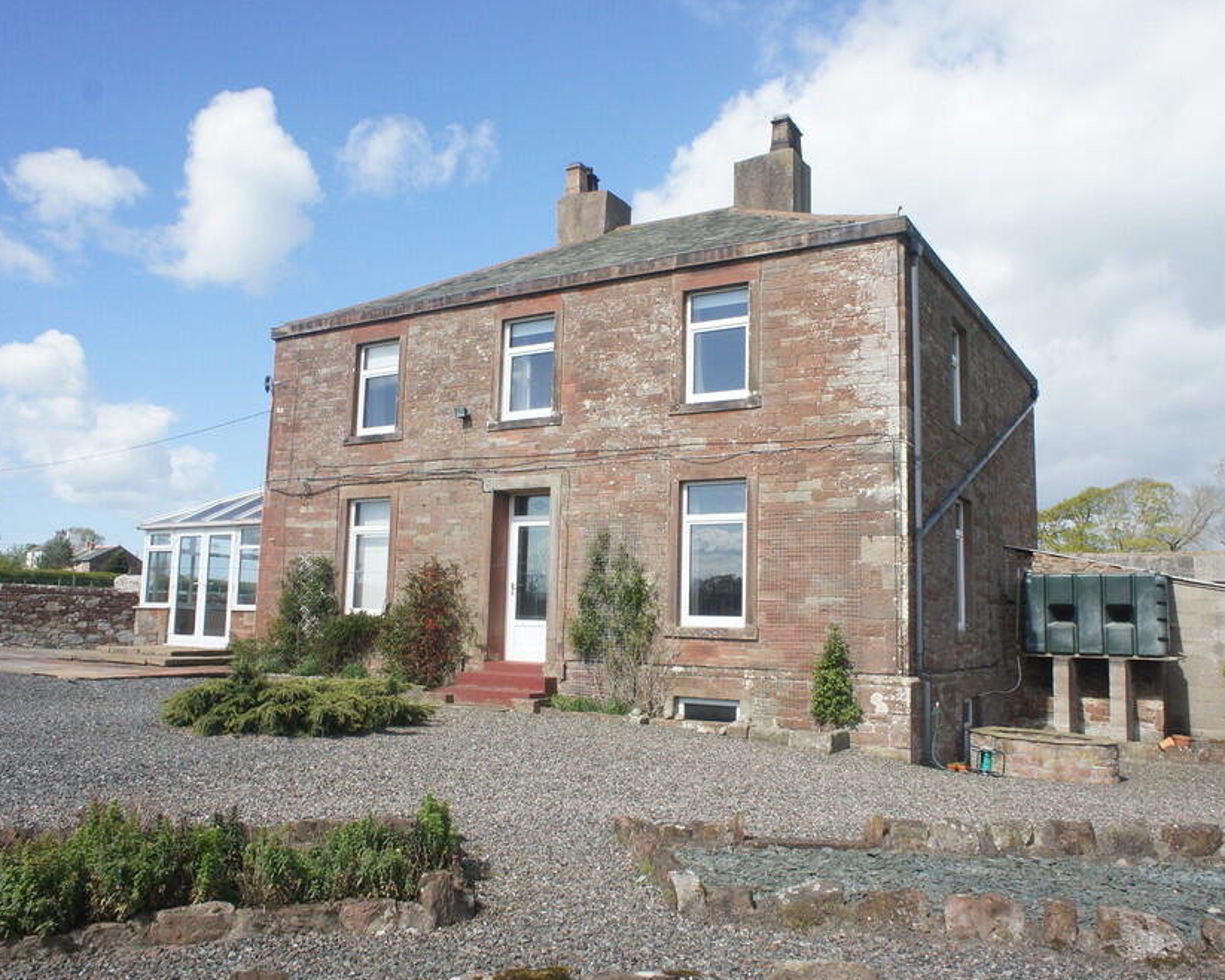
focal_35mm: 28
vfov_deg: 51.5
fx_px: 1015
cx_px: 633
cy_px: 503
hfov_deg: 62.2
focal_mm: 16
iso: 800
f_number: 8
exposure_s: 1/1000
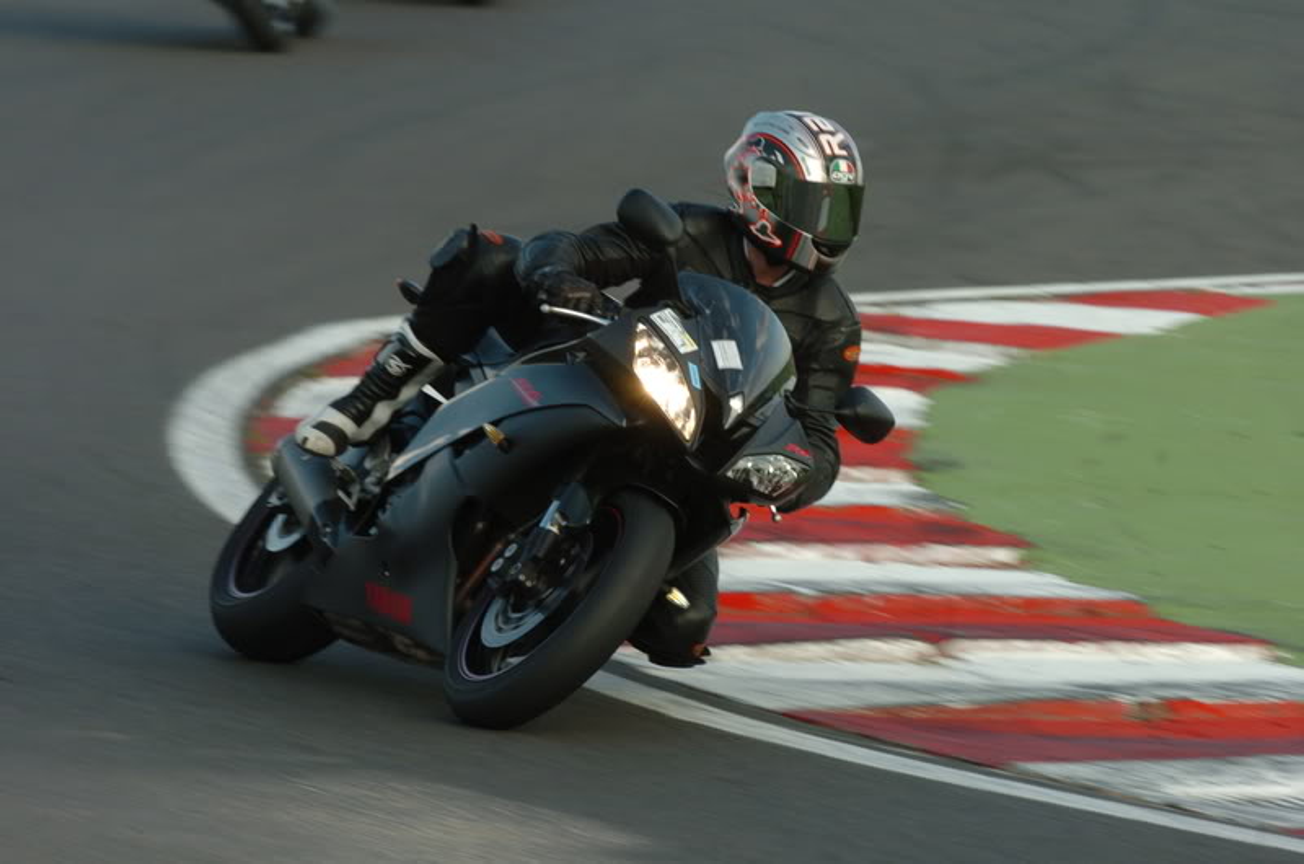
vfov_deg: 3.0
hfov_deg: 4.6
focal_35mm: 450
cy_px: 432
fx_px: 16267
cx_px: 652
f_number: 9
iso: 250
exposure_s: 1/160
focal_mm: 300
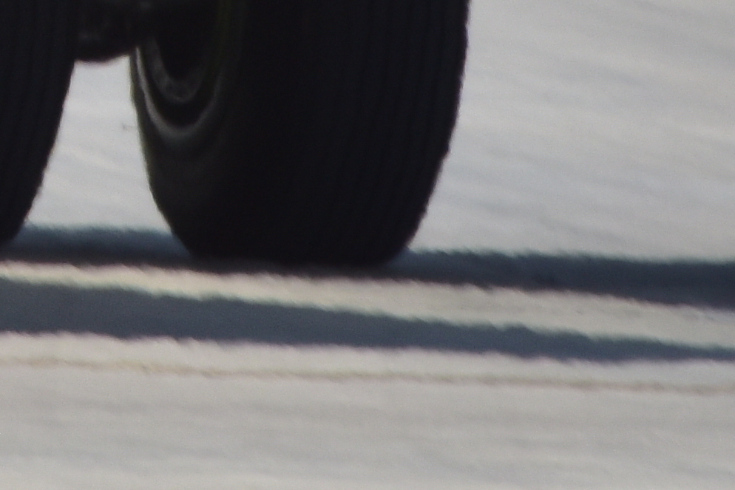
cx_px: -645
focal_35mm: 4073
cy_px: -1132
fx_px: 83163
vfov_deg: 0.3
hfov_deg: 0.5
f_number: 22
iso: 250
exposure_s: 1/160
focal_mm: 550
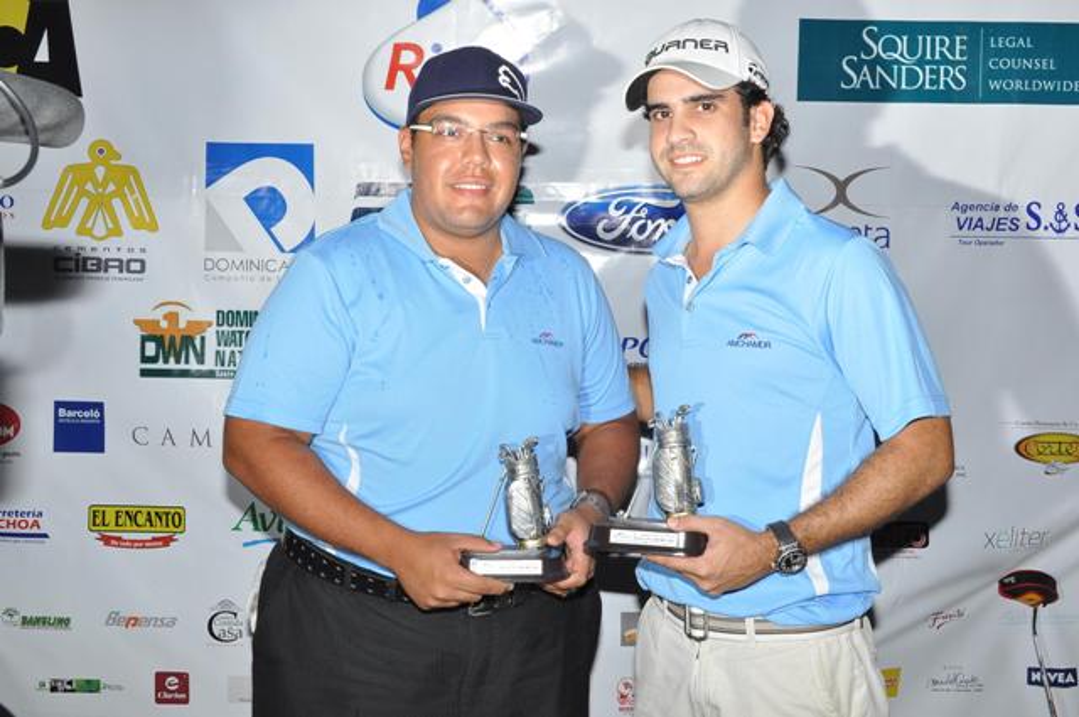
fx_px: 1347
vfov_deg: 29.8
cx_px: 540
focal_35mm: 45
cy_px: 358
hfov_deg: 43.7
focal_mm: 30
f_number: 13
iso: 640
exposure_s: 1/80
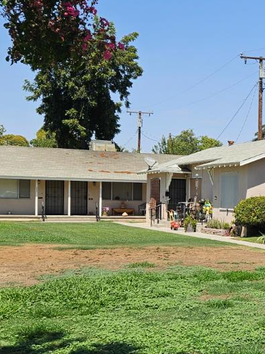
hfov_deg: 20.0
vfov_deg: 29.3
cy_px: 216
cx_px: 365
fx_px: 674
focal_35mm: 66
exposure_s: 1/2391
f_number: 1.8
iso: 25
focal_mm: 5.4
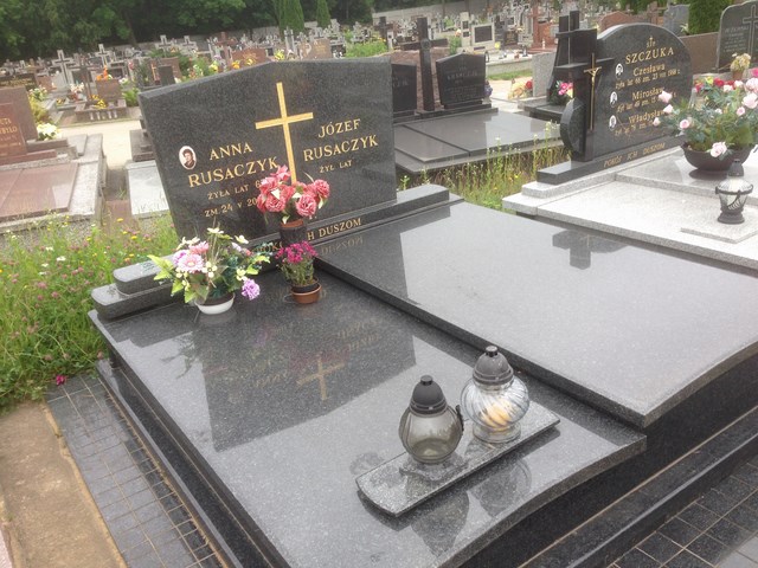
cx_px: 379
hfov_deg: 55.4
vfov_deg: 42.9
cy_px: 284
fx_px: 723
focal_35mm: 33
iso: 50
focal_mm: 4.12
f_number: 2.4
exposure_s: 1/233
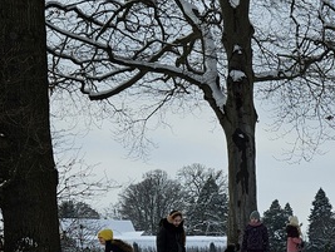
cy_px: 300
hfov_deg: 21.3
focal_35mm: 86
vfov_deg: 16.5
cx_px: 386
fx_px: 833
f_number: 1.8
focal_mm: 5.4
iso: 25
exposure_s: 1/2701
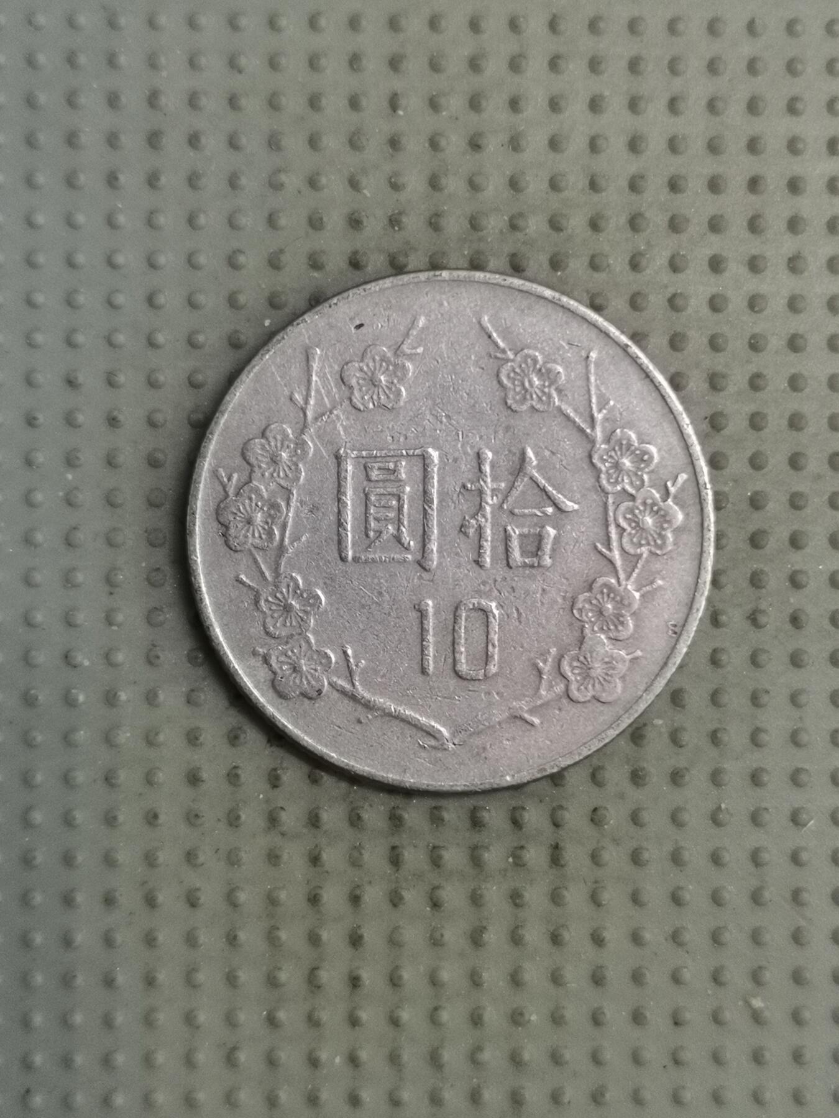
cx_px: 420
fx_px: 1680
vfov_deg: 36.8
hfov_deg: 28.0
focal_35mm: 52
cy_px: 559
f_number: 1.8
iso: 320
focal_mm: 4.75
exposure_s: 1/30
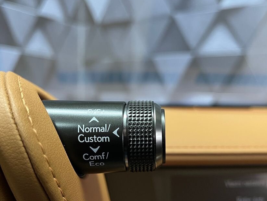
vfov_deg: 37.4
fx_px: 293
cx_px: 112
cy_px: 131
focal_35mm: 38
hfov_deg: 48.8
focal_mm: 5.7
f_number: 1.5
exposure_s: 1/60
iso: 500
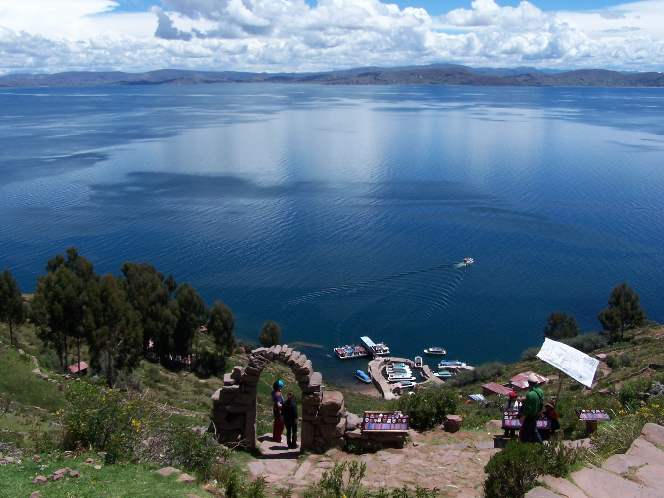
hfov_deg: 49.0
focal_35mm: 38
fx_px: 729
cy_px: 249
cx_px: 332
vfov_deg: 37.7
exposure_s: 1/500
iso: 80
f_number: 5.6
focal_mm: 6.3
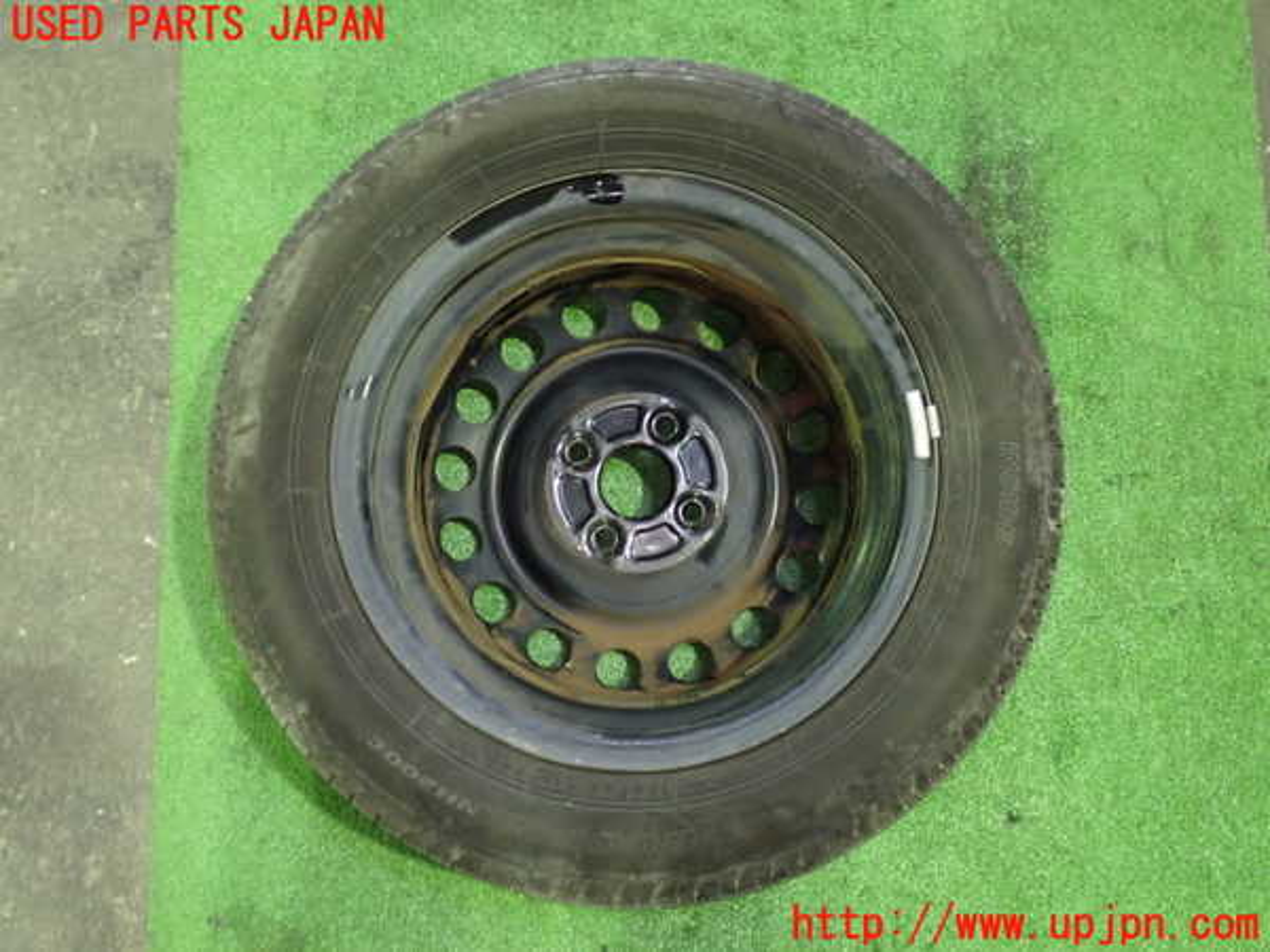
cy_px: 476
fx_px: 1174
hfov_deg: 56.8
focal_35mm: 32
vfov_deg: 44.2
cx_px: 635
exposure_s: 1/20
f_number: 2.4
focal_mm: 5.79
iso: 800
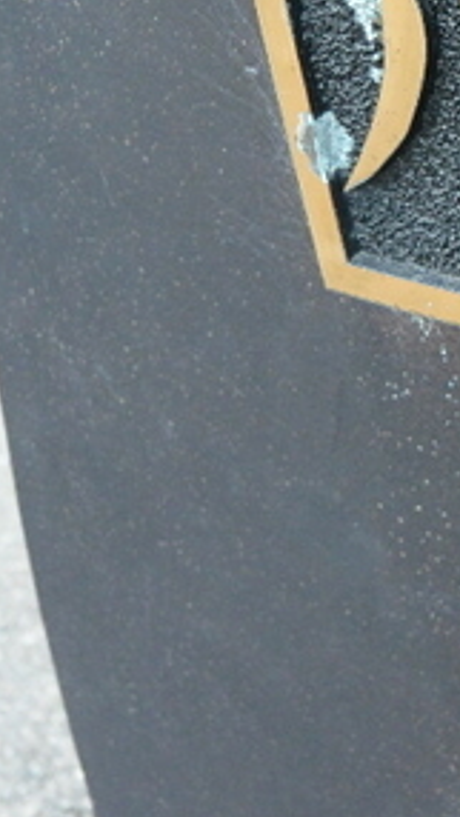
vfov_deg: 24.8
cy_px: 227
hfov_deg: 12.7
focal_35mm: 85
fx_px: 1842
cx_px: 869
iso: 400
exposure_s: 1/160
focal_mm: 11
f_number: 3.5
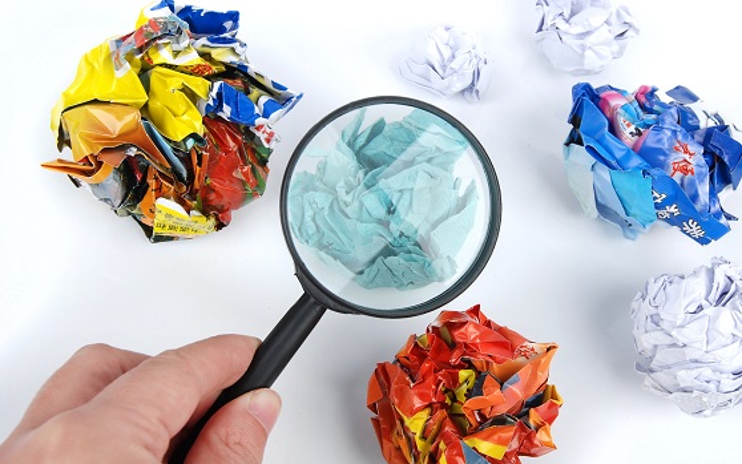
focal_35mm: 58
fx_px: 1164
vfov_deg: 22.5
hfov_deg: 35.3
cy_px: 224
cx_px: 394
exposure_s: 1/125
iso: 100
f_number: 11
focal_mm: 35
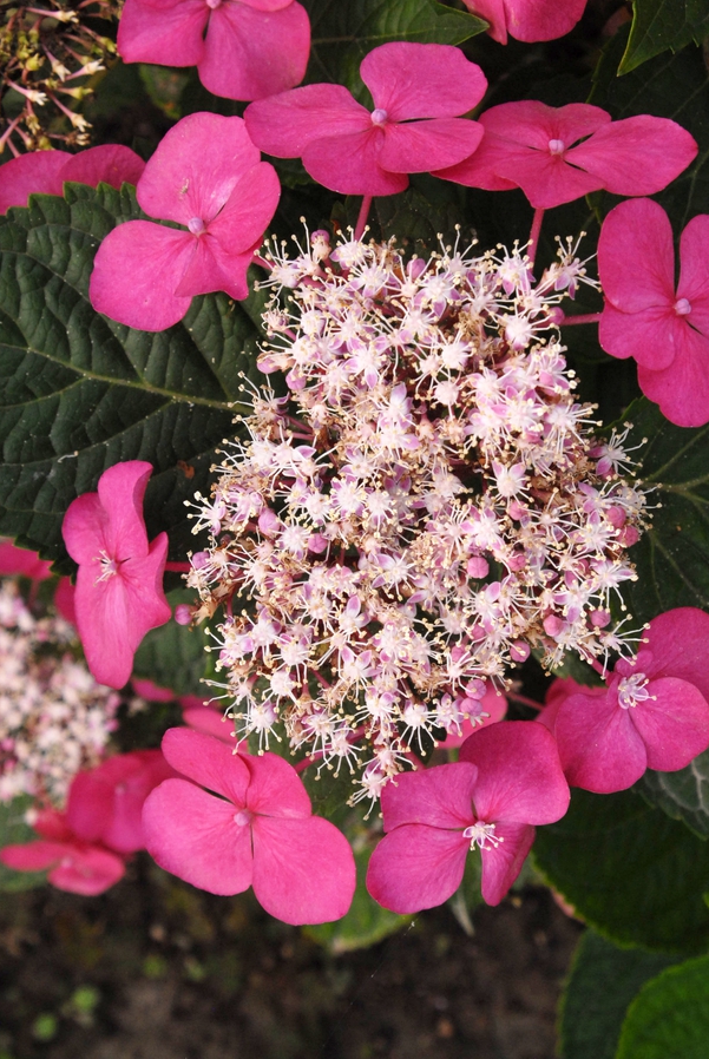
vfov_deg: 30.9
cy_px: 517
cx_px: 396
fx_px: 1915
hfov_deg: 21.0
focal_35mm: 65
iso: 400
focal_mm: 38
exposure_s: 1/250
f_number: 8
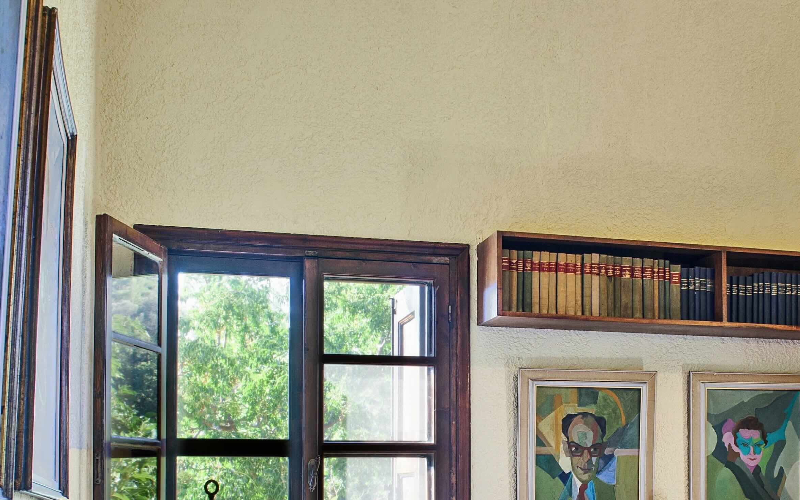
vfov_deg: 24.3
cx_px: 543
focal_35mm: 52
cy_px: 431
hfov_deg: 38.4
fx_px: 1134
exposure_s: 1/3
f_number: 10
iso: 100
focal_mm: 24
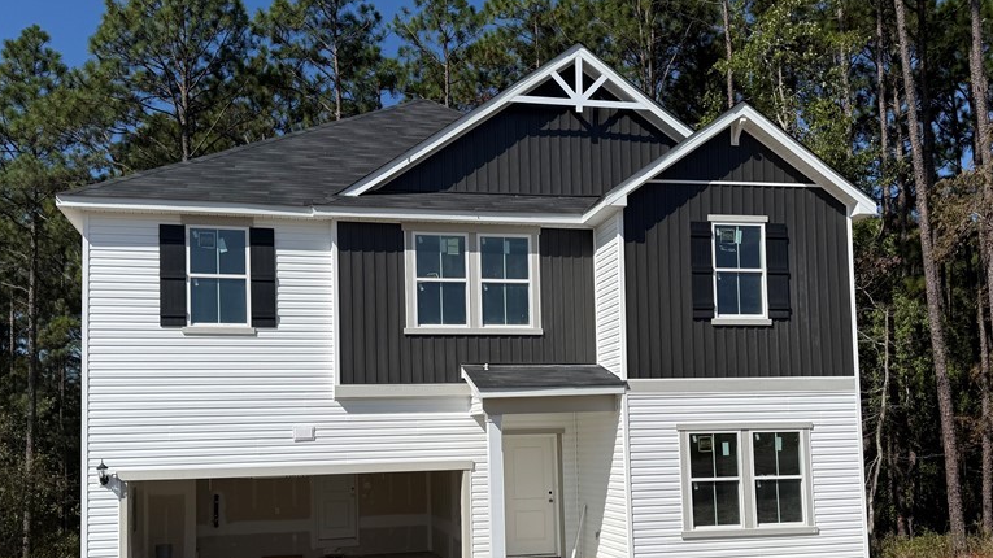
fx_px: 921
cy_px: 391
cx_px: 500
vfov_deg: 33.3
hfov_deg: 56.6
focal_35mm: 35
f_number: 1.78
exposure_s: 1/9091
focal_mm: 6.76
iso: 80
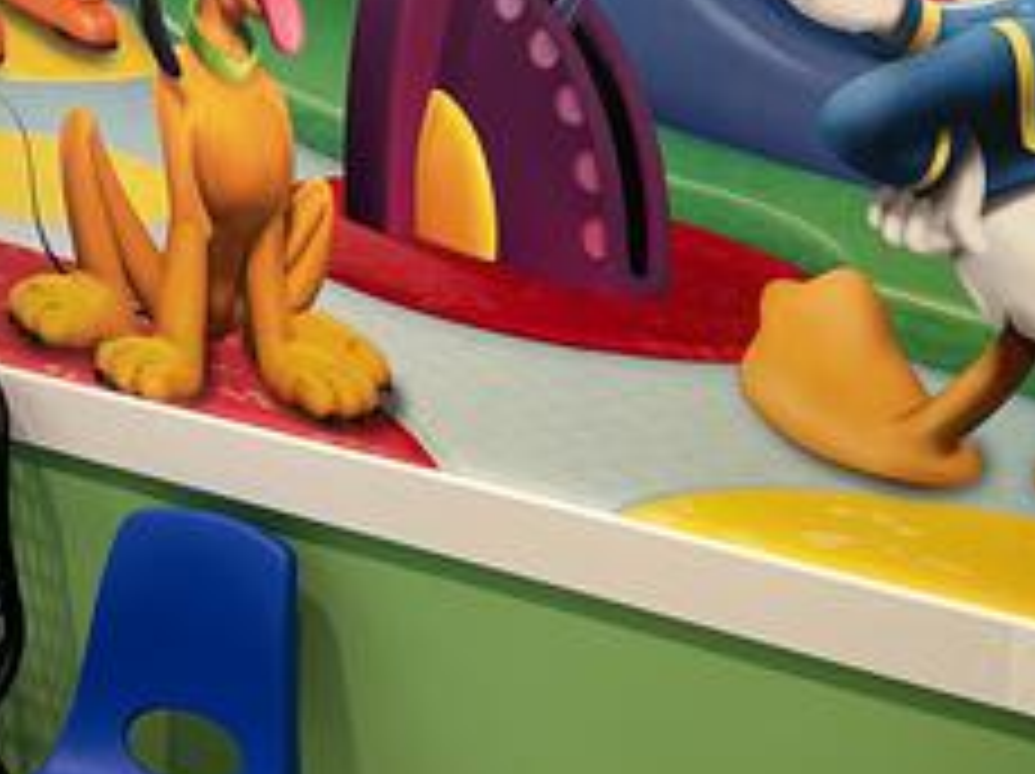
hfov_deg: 37.5
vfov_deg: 27.7
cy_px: 112
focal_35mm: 51
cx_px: 590
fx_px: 1523
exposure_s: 1/60
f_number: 1.5
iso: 160
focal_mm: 5.7
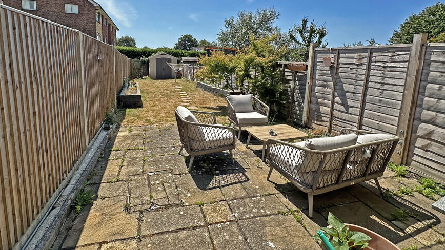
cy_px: 88
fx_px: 212
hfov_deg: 92.5
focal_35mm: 18
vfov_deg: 59.9
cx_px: 206
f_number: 2.2
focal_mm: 2.22
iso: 40
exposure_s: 1/1916
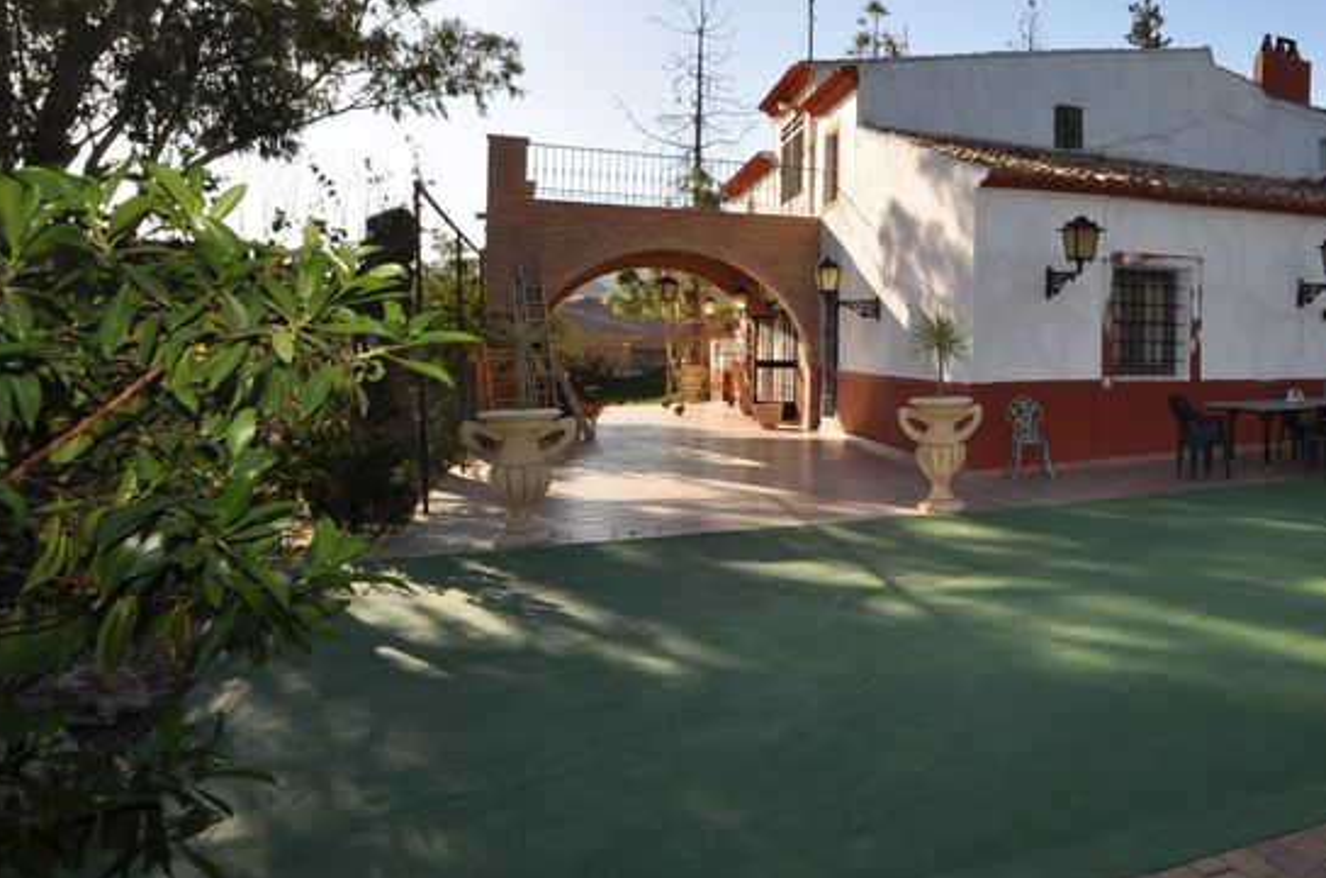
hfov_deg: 62.0
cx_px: 1111
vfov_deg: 48.4
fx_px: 956
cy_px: 286
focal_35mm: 26
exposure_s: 1/200
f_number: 10
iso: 200
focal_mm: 10
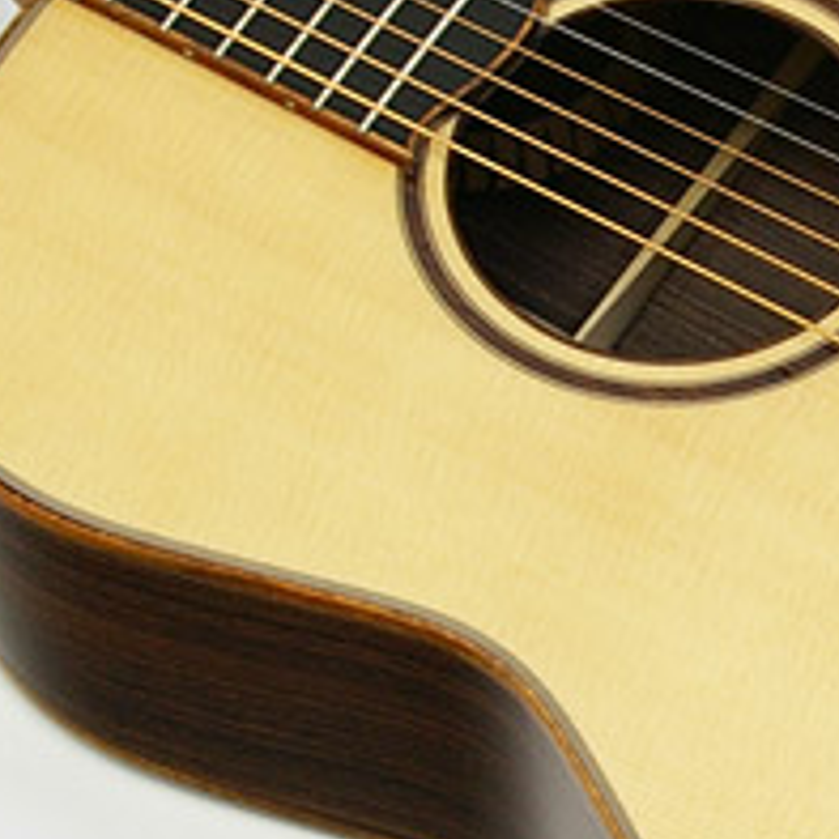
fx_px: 4716
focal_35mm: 172
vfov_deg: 10.1
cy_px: 656
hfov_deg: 10.0
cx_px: 1060
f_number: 16
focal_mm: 40
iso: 400
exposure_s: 1
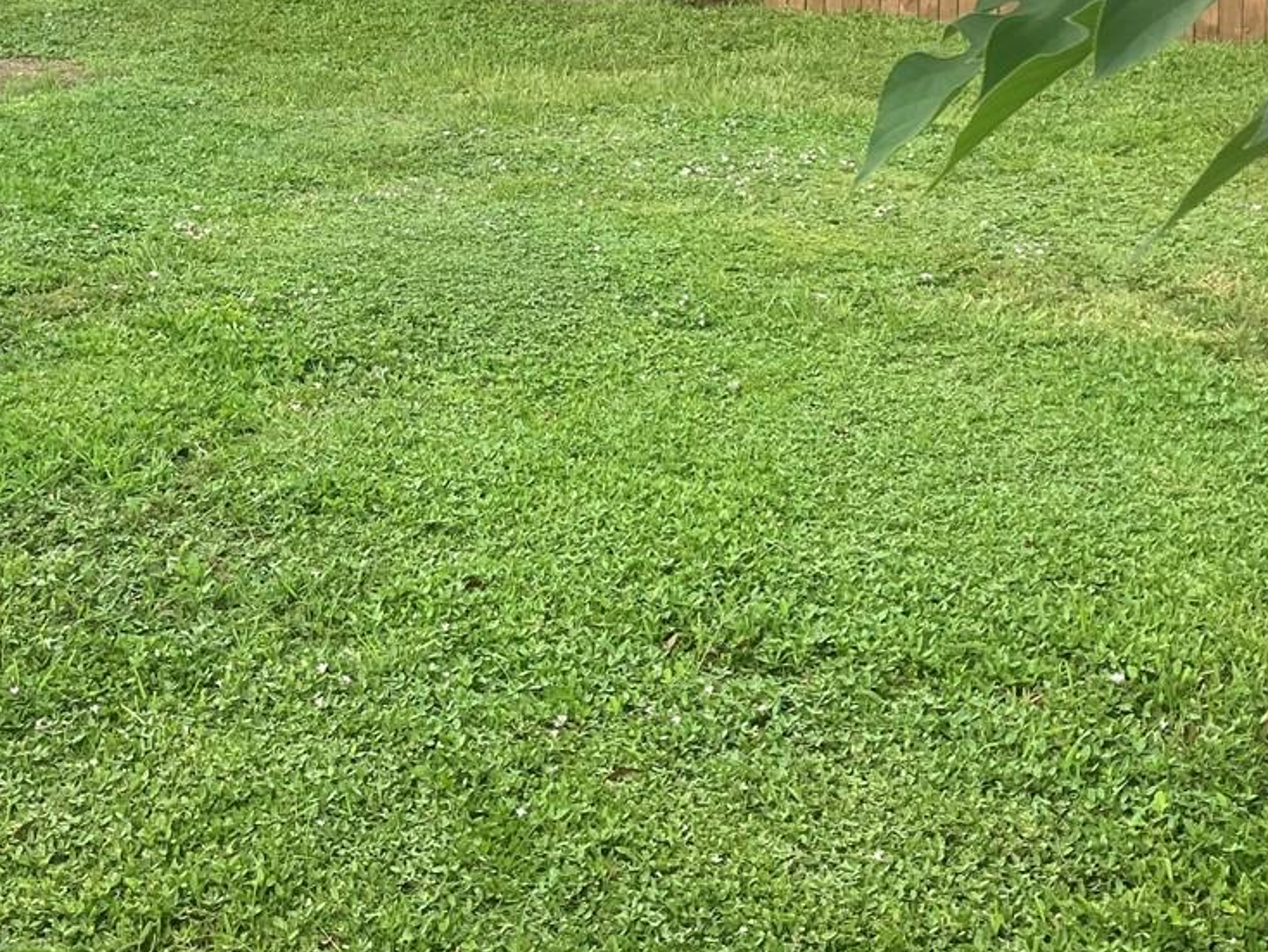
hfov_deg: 31.4
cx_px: 434
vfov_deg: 23.1
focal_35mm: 61
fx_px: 2235
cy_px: 9
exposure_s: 1/307
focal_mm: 3.99
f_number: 1.8
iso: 32
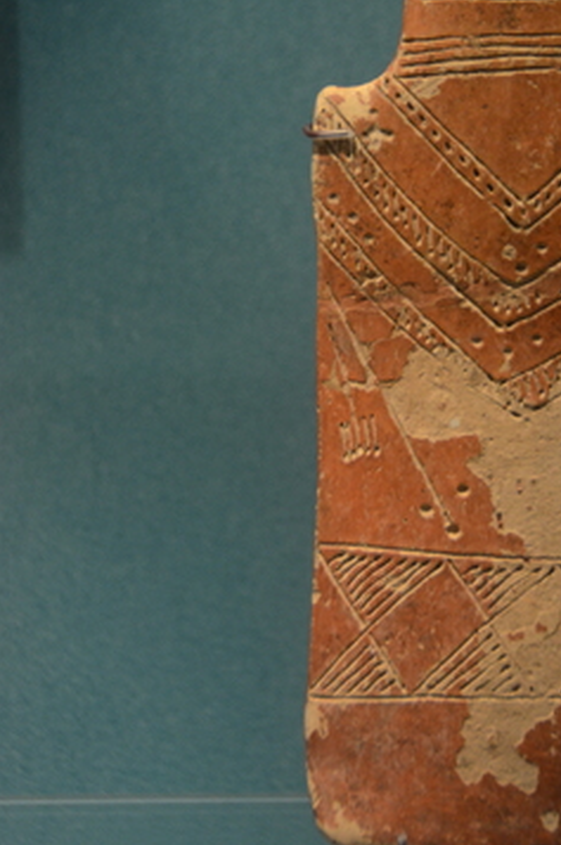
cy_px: 173
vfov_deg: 7.8
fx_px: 6210
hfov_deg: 5.2
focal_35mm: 265
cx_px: 459
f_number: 5.3
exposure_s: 1/160
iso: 1000
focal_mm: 95
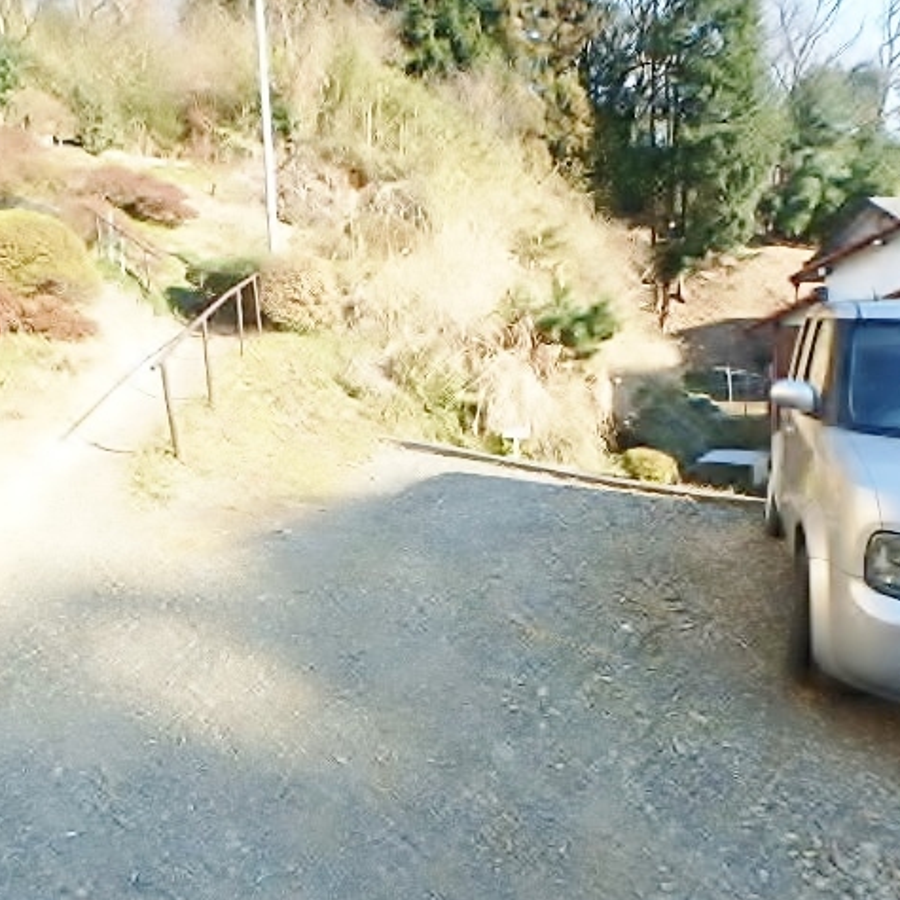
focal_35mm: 25
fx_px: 735
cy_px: 451
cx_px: 383
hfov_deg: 62.6
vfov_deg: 62.9
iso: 125
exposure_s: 1/250
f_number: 3.5
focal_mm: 3.7
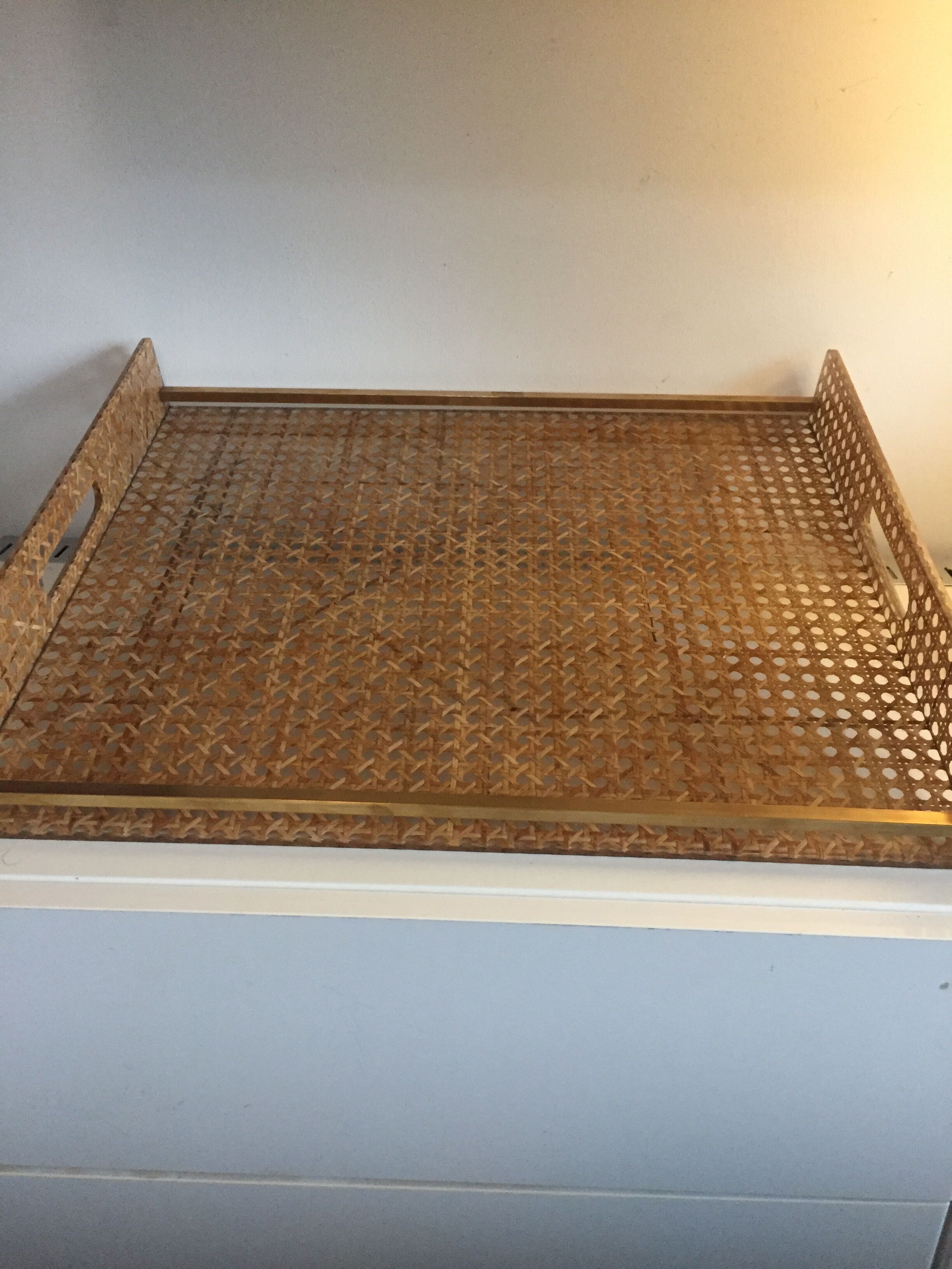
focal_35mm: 29
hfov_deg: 48.2
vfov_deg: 61.7
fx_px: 1063
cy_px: 634
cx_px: 476
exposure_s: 1/25
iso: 250
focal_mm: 4.15
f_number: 2.2
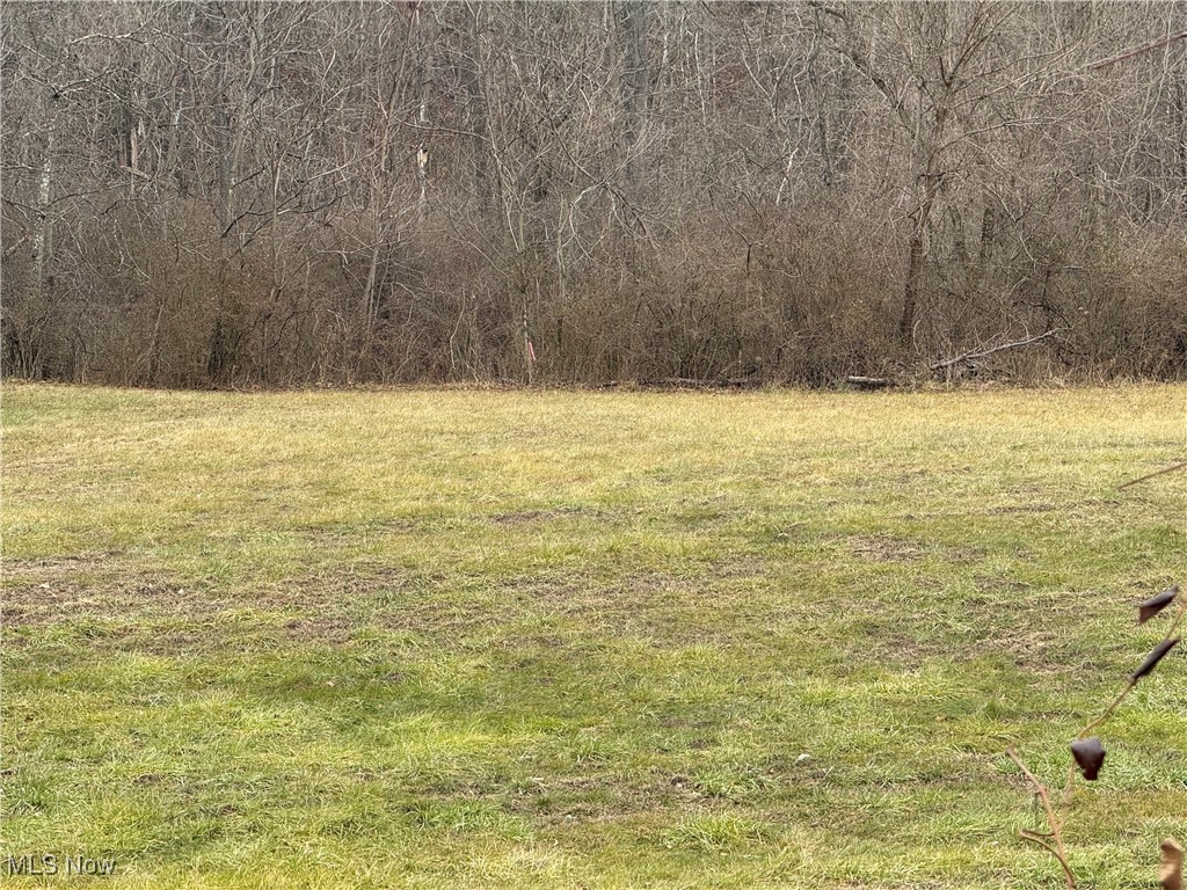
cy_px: 445
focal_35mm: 120
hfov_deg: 16.4
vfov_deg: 12.3
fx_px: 4115
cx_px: 594
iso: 50
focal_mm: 15.66
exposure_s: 1/190
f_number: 2.8
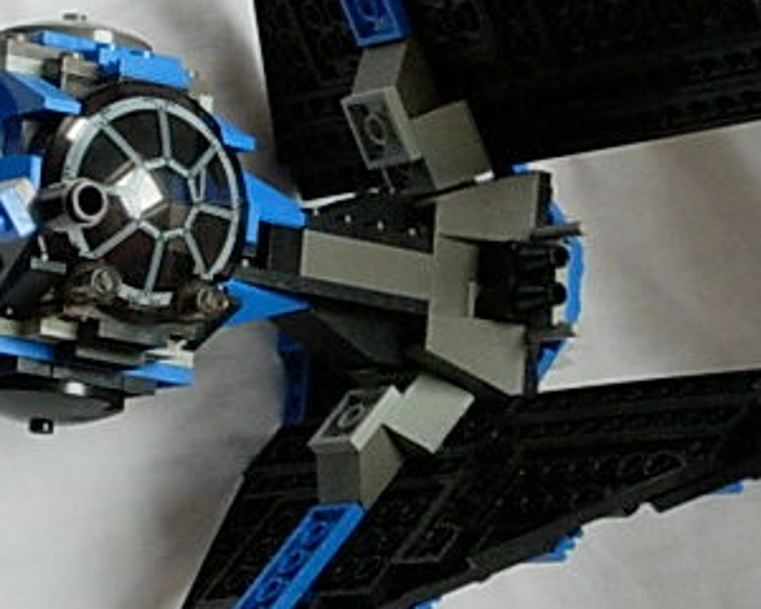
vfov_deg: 6.6
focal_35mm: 235
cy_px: 231
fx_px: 5293
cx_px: 175
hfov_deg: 8.2
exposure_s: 1/45.2
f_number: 4.9
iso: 400
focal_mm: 23.4
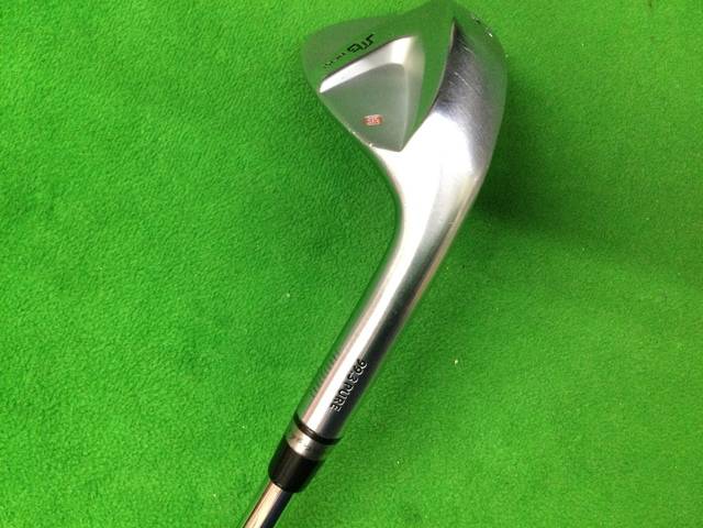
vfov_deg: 45.4
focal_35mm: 31
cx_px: 352
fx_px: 630
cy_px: 264
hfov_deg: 58.4
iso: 160
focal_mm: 3.3
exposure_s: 1/30
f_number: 2.4
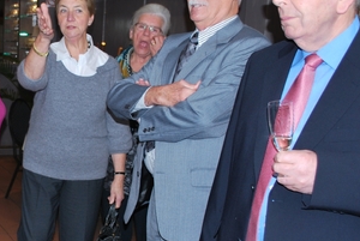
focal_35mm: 60
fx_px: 601
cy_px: 137
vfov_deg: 22.7
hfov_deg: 32.0
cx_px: 46
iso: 200
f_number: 3.8
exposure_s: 1/60
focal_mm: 20
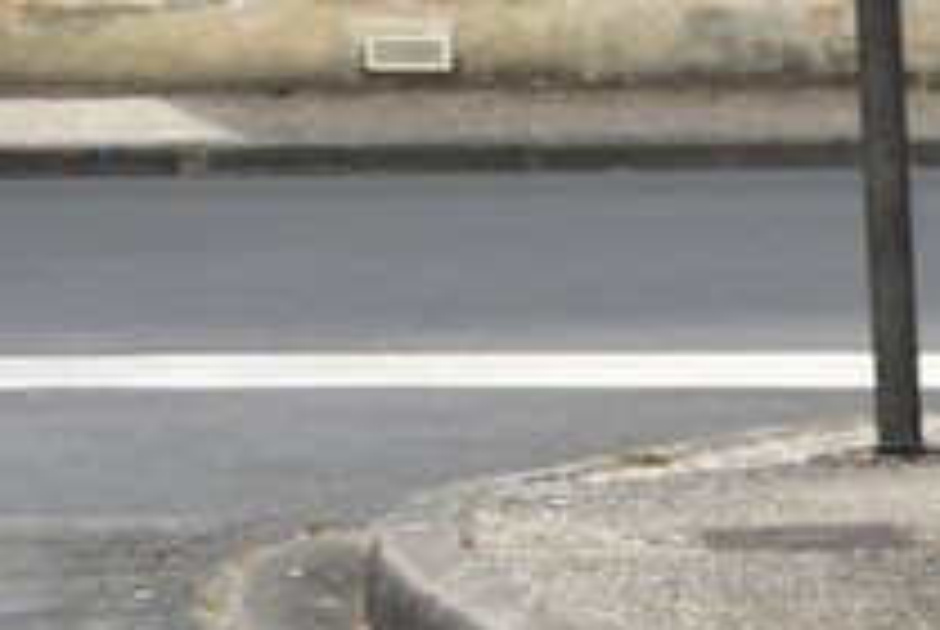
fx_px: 6798
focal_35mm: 260
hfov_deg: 6.7
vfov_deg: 5.2
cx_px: 3301
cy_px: 1249
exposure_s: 1/200
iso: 200
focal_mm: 34
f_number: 9
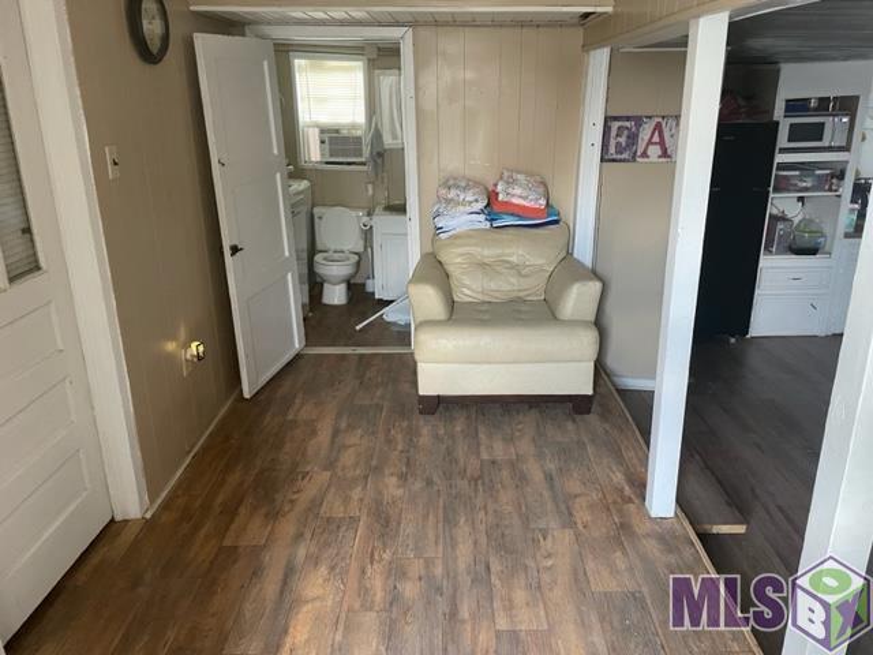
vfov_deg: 53.1
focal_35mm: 26
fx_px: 656
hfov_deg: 67.3
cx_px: 436
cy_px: 328
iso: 320
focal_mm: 4.2
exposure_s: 1/60
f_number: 1.6
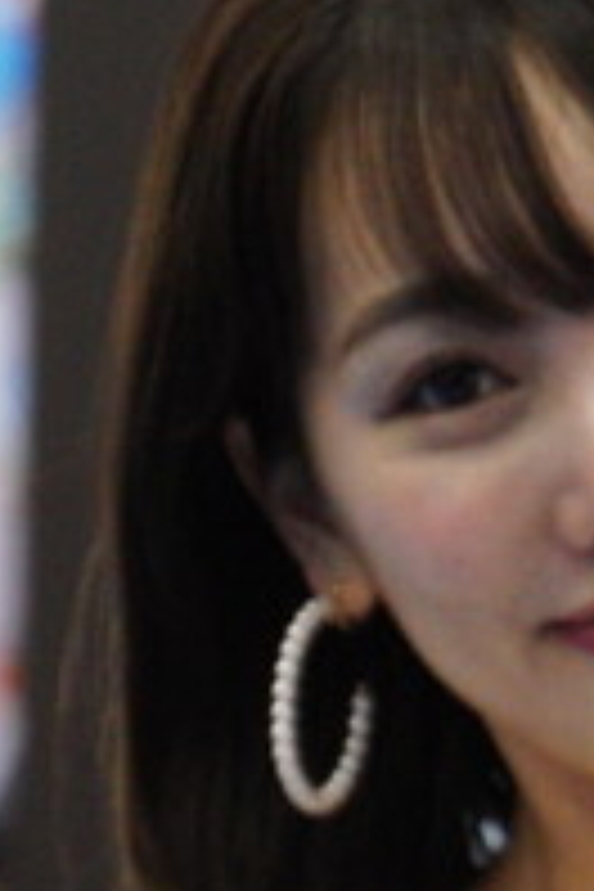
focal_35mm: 615
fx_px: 15210
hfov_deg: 2.2
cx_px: 466
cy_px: 1134
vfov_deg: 3.3
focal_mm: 127
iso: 6400
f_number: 6.3
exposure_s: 1/200
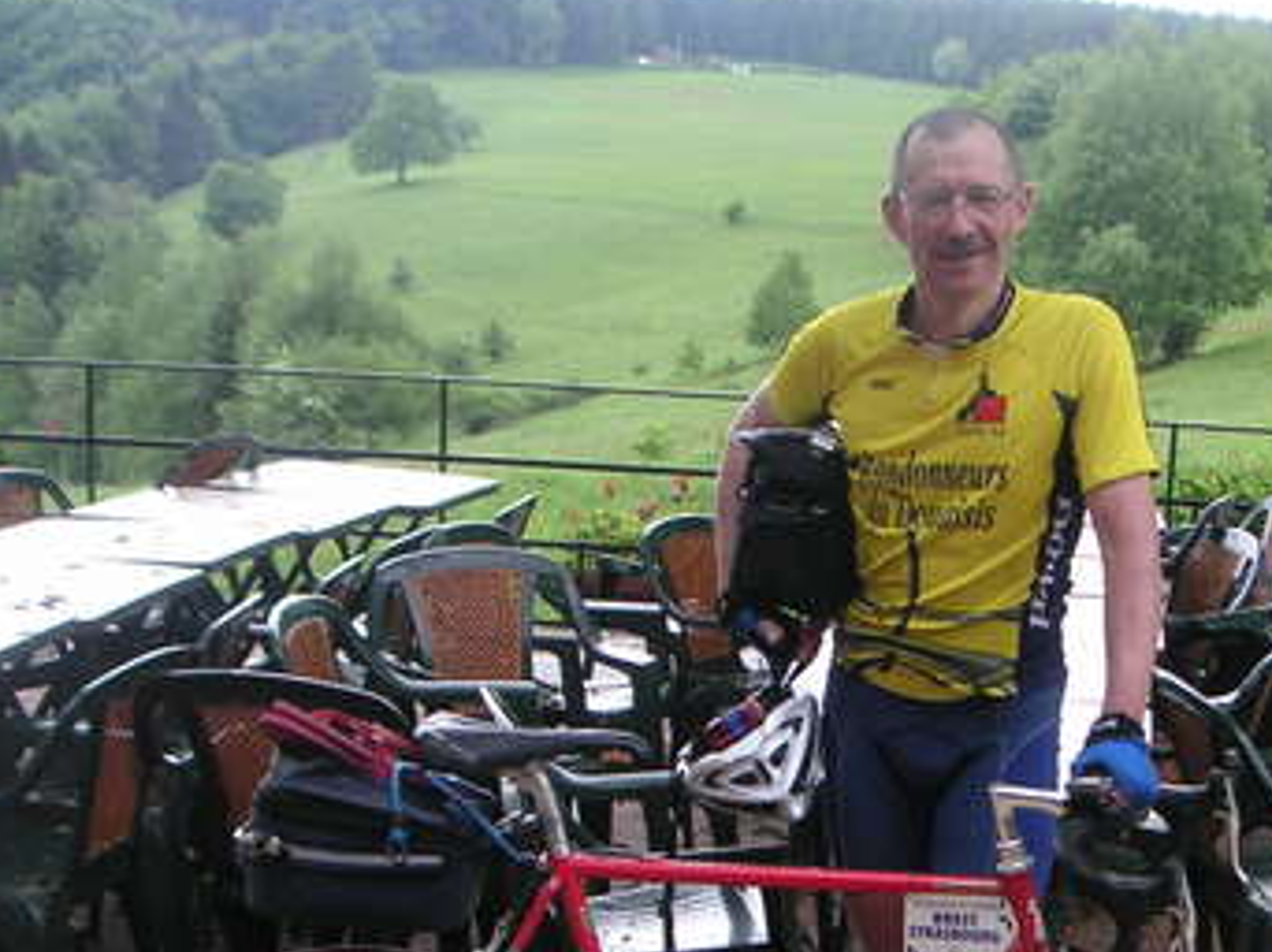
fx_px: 2387
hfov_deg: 29.5
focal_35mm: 65
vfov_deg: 22.2
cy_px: 811
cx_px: 893
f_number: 2.8
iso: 50
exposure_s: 1/180
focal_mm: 5.7
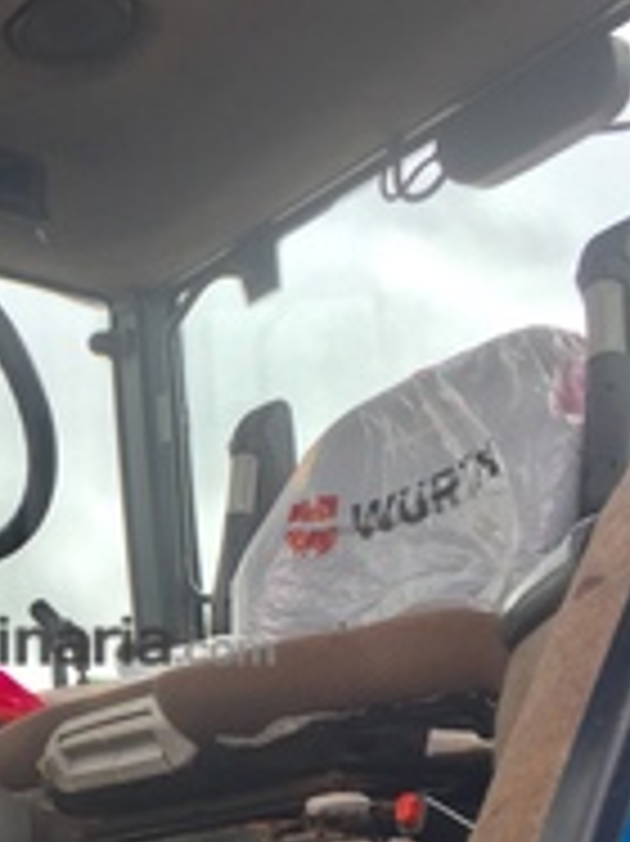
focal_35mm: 64
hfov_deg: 21.7
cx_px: -61
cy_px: 639
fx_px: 1555
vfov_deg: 29.8
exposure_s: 1/100
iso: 32
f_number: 2.2
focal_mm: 4.15
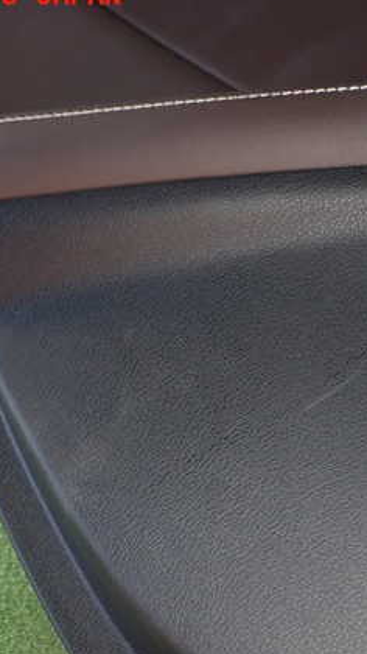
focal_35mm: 56
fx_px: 970
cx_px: 305
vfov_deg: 37.2
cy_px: 325
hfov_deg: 21.1
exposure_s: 1/40
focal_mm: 6.37
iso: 200
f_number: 7.1
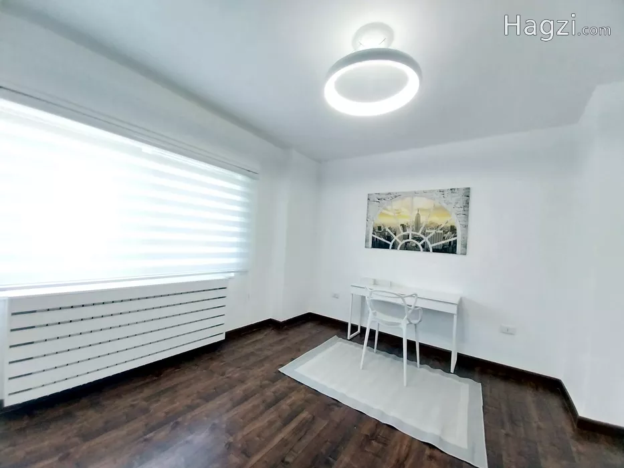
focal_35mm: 13
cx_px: 312
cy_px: 234
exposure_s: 1/50
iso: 160
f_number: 2.2
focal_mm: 1.3
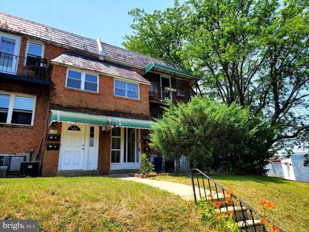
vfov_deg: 56.8
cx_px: 154
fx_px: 214
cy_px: 116
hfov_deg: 71.6
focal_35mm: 24
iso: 16
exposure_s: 1/514
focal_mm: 6.7
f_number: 1.8
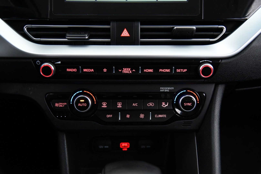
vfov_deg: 37.9
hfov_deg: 54.4
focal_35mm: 35
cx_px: 130
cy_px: 87
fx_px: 254
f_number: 4
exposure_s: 1/20
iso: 4000
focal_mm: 35
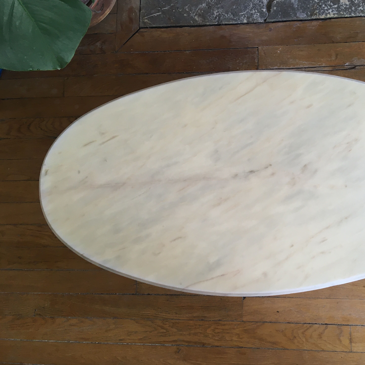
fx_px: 418
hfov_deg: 46.4
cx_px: 247
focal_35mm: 35
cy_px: 183
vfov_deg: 47.2
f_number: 2.2
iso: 80
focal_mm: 4.15
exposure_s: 1/33
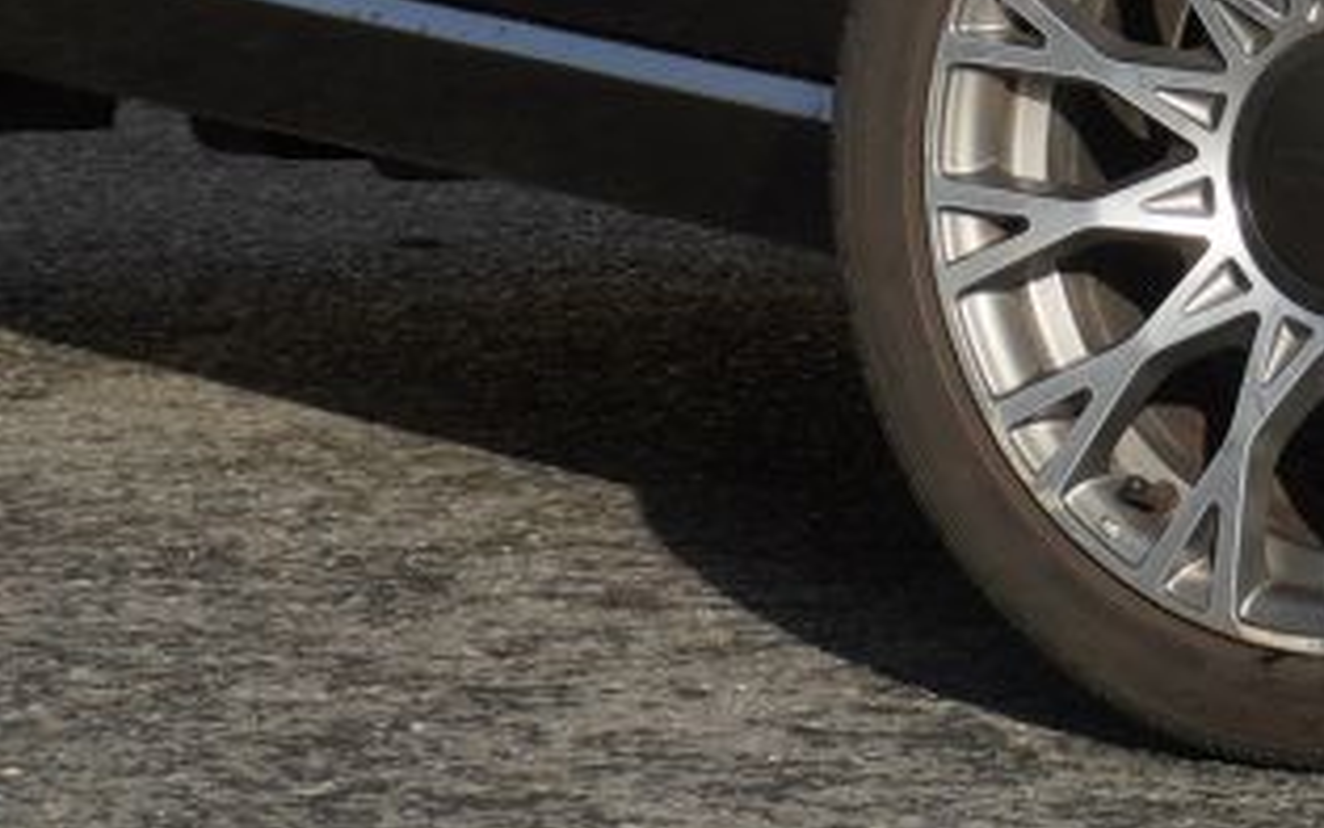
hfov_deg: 6.8
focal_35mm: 303
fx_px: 10920
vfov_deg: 4.3
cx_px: 2148
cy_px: -883
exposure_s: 1/200
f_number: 6.3
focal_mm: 39
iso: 100
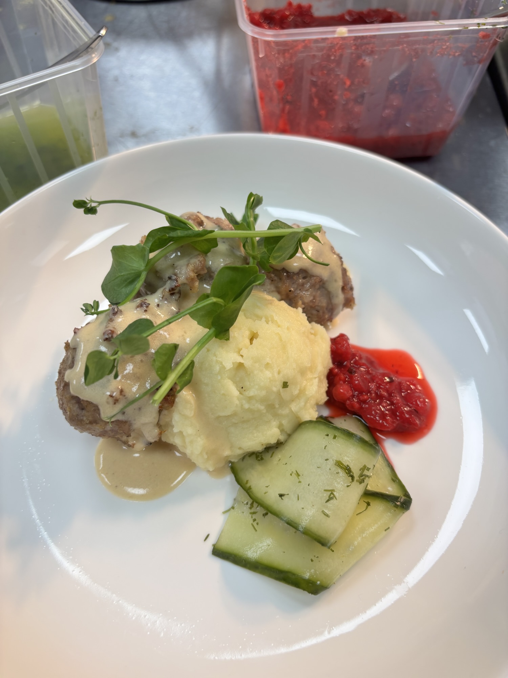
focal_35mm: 26
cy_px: 339
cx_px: 254
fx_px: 509
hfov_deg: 53.1
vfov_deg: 67.3
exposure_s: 1/100
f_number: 1.6
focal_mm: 5.96
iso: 40
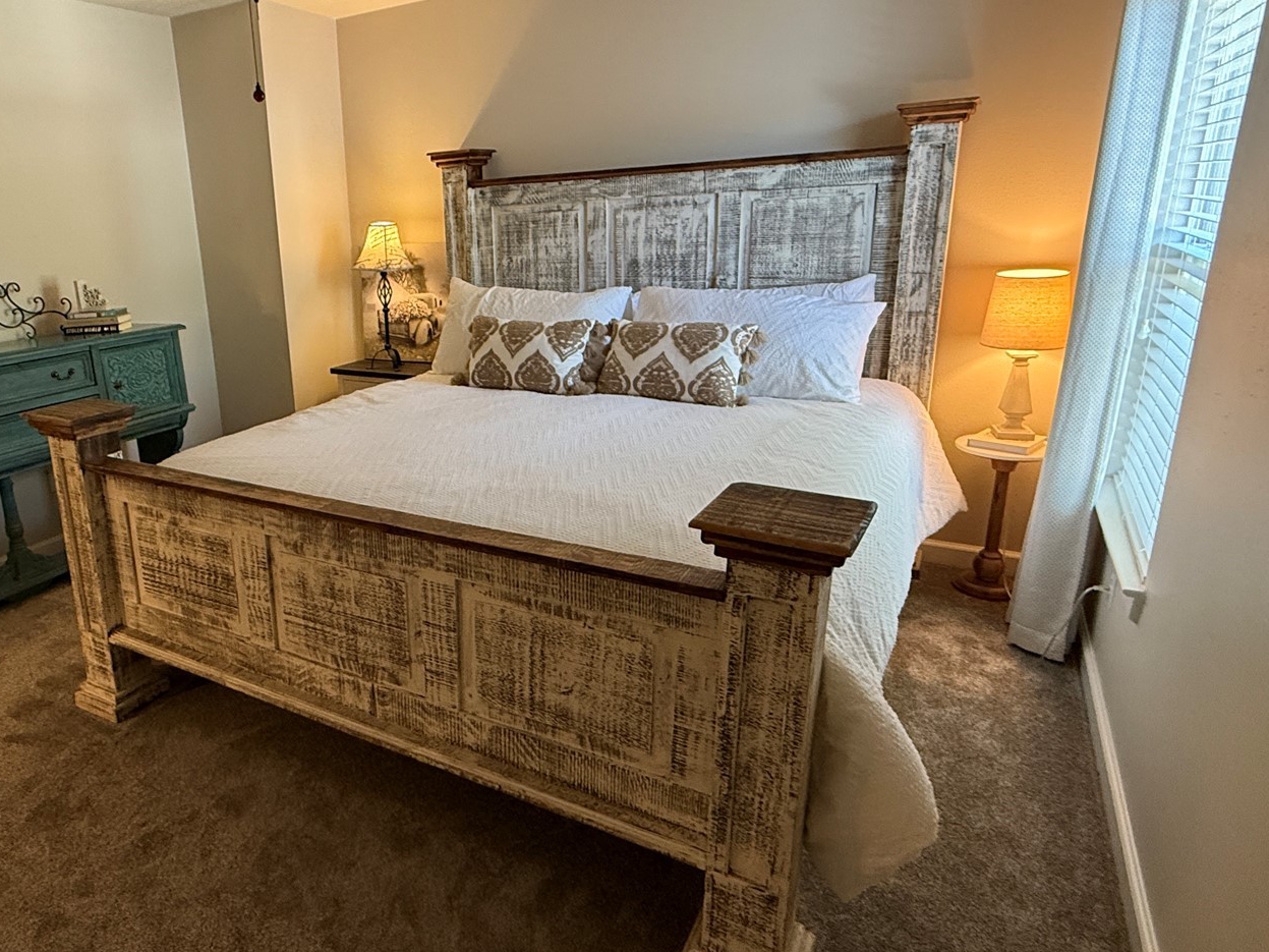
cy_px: 456
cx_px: 429
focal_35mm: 23
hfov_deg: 71.9
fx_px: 843
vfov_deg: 58.9
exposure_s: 1/60
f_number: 2.2
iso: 320
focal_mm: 2.22
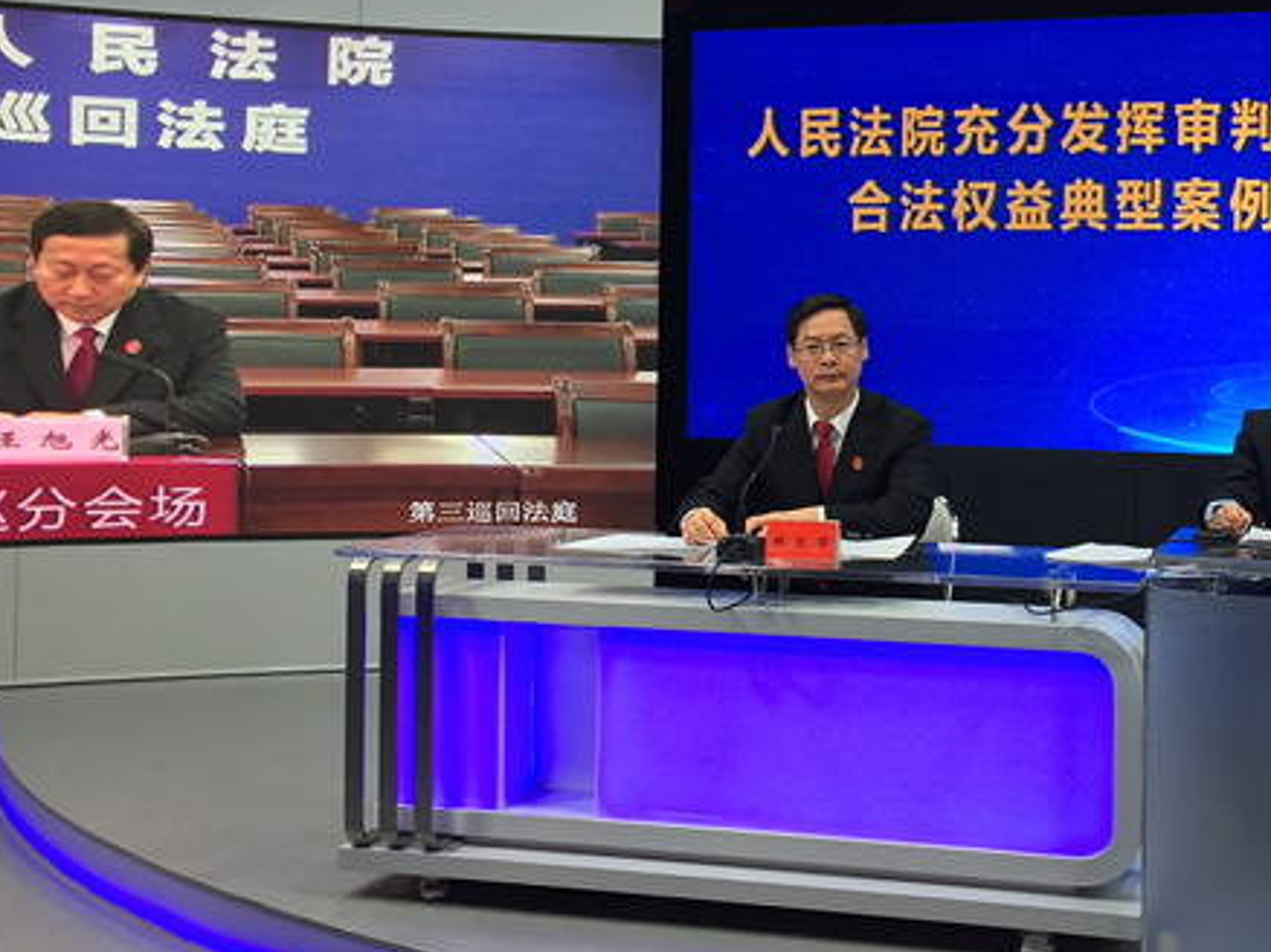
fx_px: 1945
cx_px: 862
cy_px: 322
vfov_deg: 27.3
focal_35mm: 53
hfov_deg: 35.8
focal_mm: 4.15
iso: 32
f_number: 2.2
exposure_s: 1/50
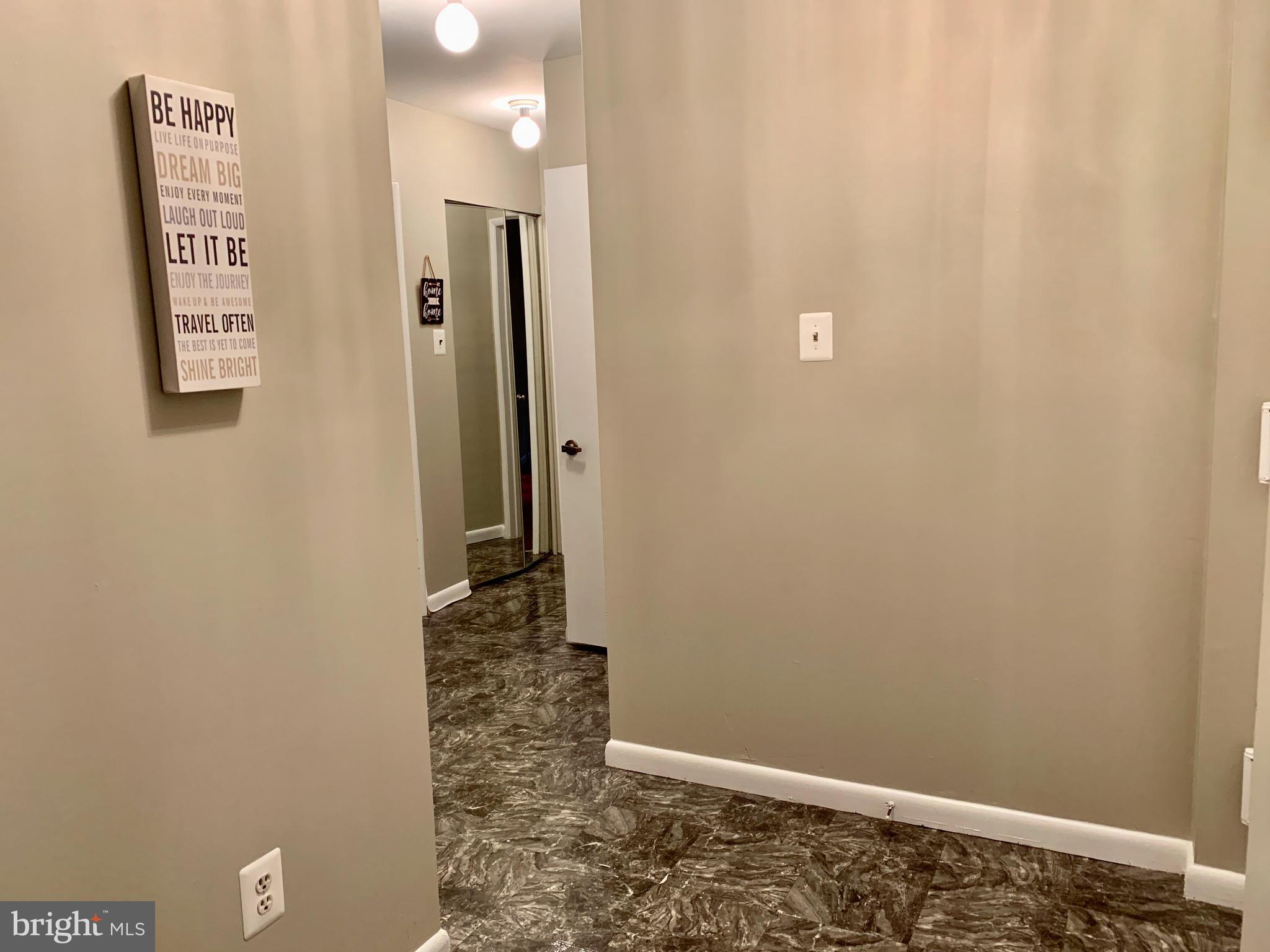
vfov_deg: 53.1
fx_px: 954
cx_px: 635
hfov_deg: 67.3
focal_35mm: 26
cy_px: 476
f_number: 1.8
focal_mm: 4.25
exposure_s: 1/60
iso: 200
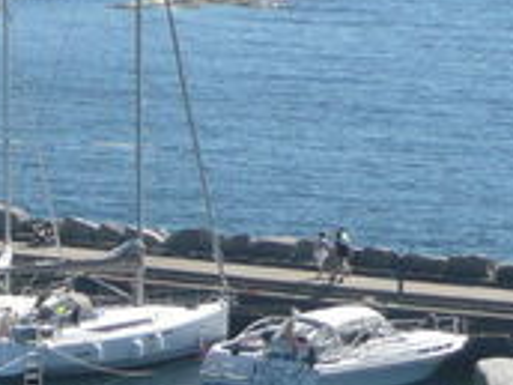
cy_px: 516
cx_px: -39
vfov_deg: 5.5
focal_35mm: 270
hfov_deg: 7.3
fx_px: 4001
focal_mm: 9.5
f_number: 4.4
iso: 100
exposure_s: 1/640
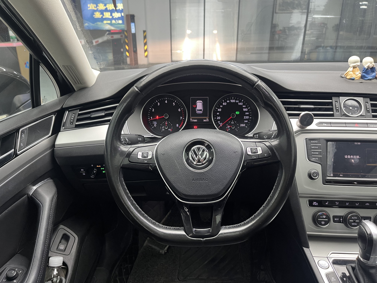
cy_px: 142
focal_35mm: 26
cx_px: 188
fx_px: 283
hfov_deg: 67.3
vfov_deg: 53.1
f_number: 1.6
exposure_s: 1/57
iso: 160
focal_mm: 5.1
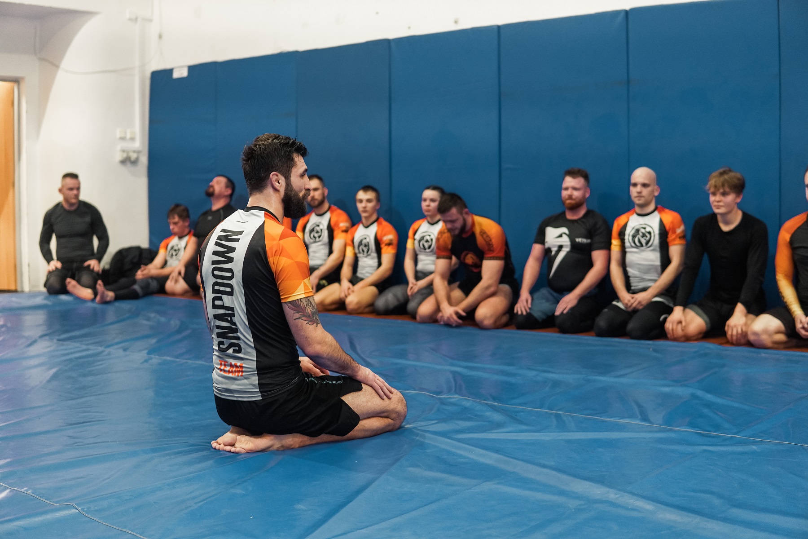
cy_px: 270
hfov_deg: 43.6
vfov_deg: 29.9
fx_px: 1010
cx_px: 404
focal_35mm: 45
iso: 1250
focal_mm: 30
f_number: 2
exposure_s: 1/125
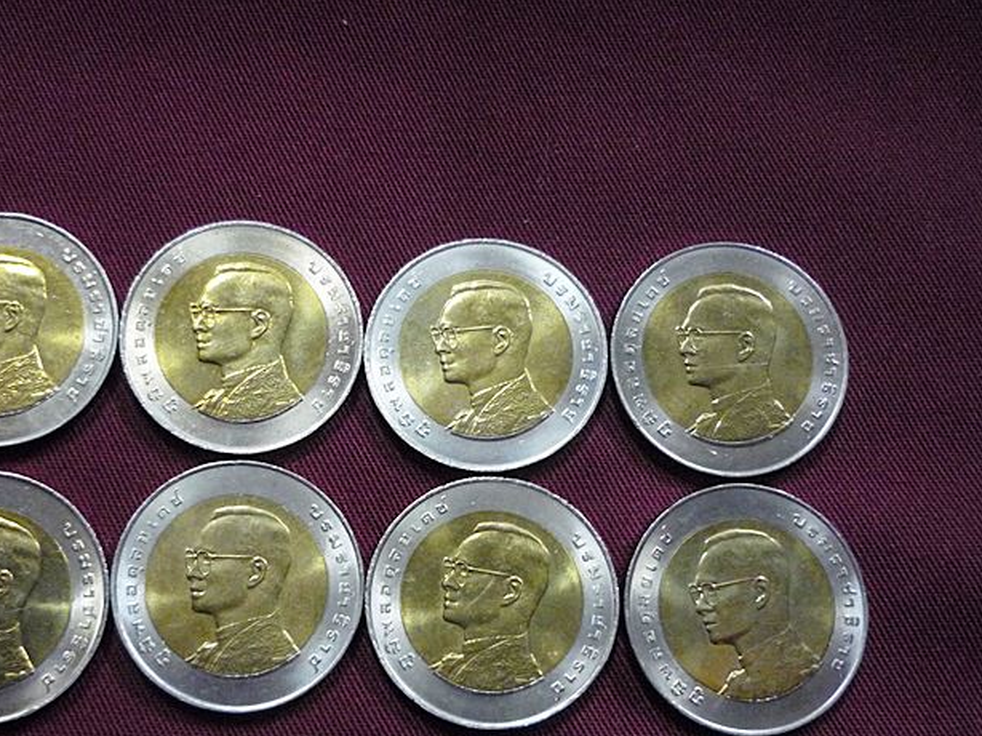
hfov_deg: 43.4
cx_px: 350
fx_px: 1219
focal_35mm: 43
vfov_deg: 33.4
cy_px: 474
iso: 400
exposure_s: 1/8
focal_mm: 5.5
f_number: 2.8
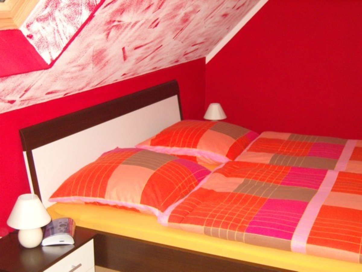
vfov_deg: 27.5
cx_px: 181
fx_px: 554
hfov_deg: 36.2
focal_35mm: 53
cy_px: 136
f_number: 3.5
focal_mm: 11
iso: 400
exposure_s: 1/45
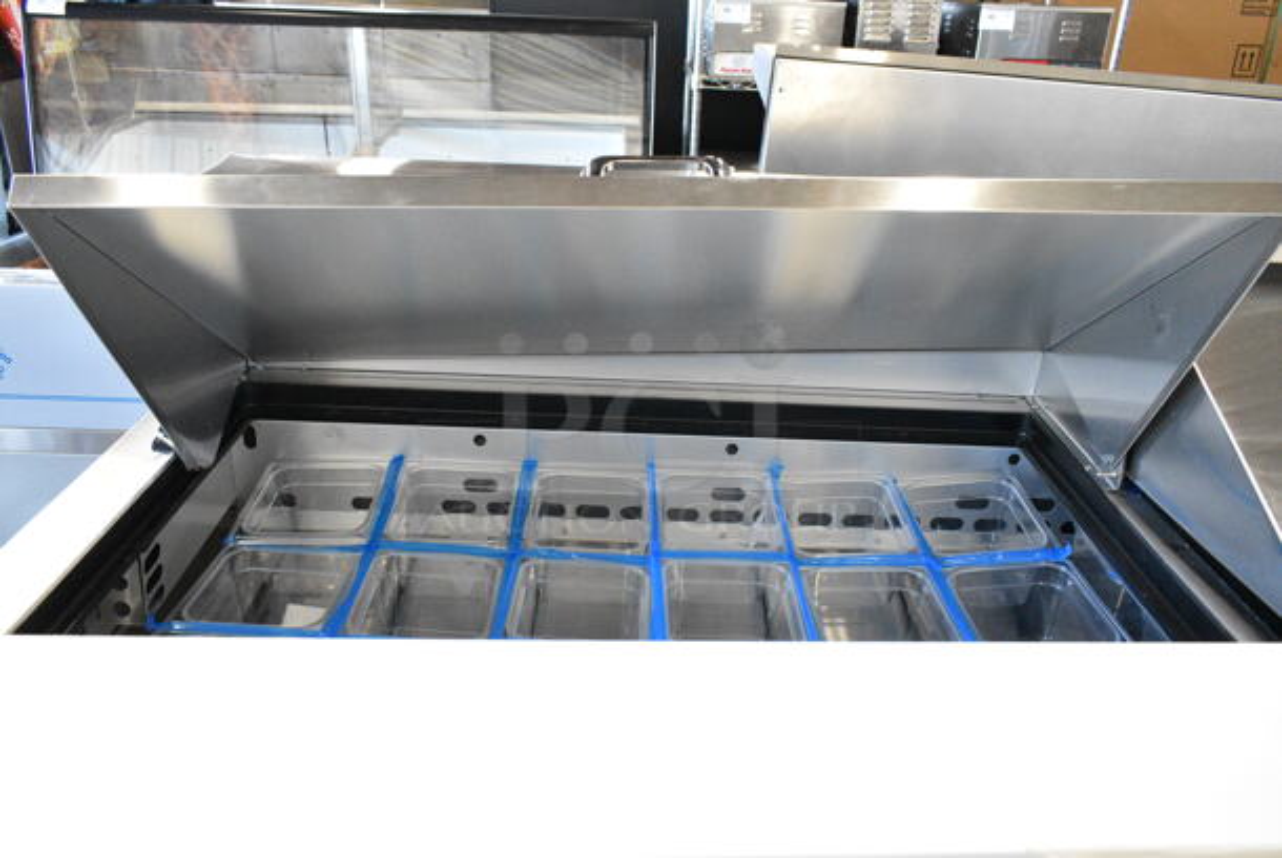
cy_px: 429
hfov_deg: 67.3
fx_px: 962
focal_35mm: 27
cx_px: 641
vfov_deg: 48.0
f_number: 5.6
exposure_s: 1/125
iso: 6400
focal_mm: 18
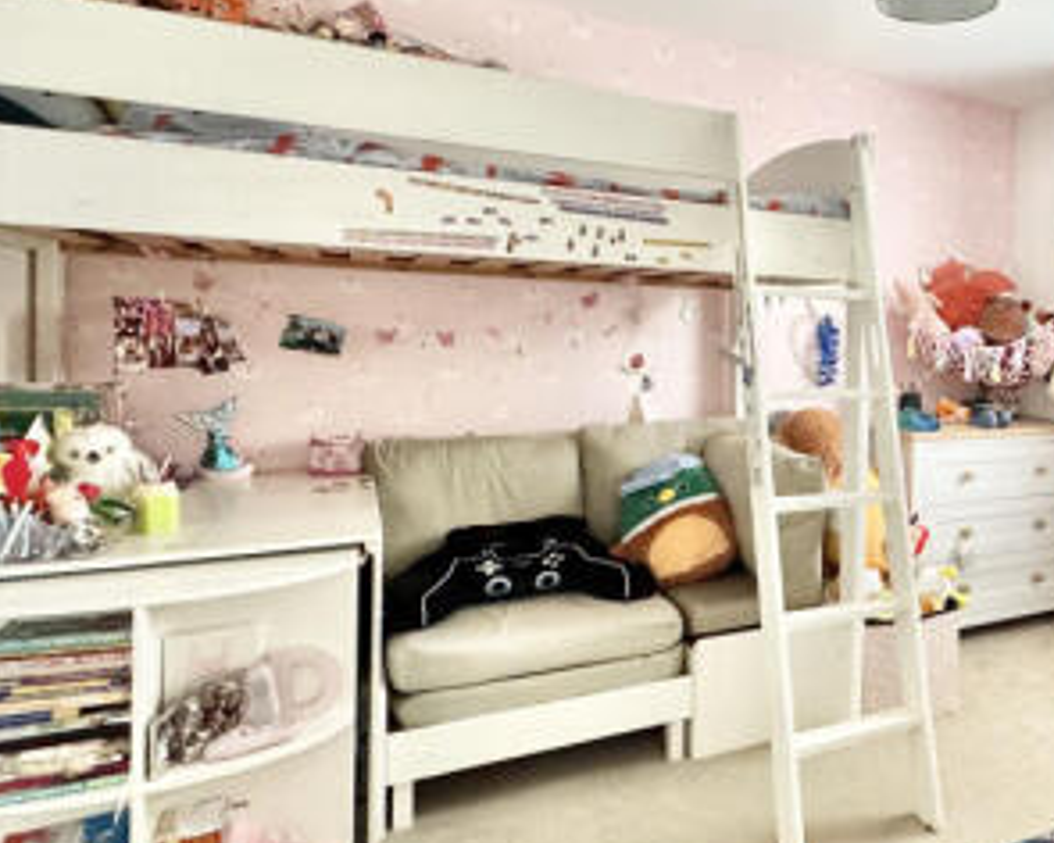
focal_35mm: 27
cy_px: 363
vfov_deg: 53.0
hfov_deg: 58.5
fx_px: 842
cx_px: 863
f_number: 2.2
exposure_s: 1/60
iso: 500
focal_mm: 2.22
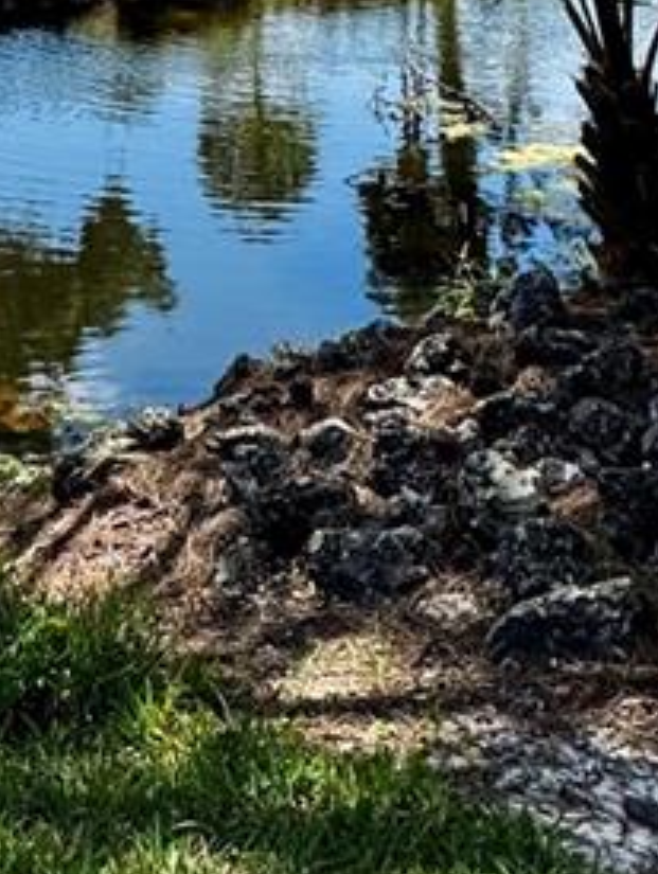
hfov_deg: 22.6
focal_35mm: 61
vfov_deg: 25.5
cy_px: -359
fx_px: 1542
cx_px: -76
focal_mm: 2.22
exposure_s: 1/1506
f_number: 2.2
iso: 50
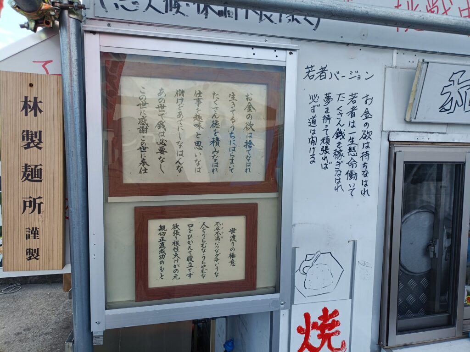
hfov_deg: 69.4
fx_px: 339
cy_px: 176
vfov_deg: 54.9
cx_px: 235
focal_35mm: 25
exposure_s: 1/188
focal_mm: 4.7
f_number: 1.7
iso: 50
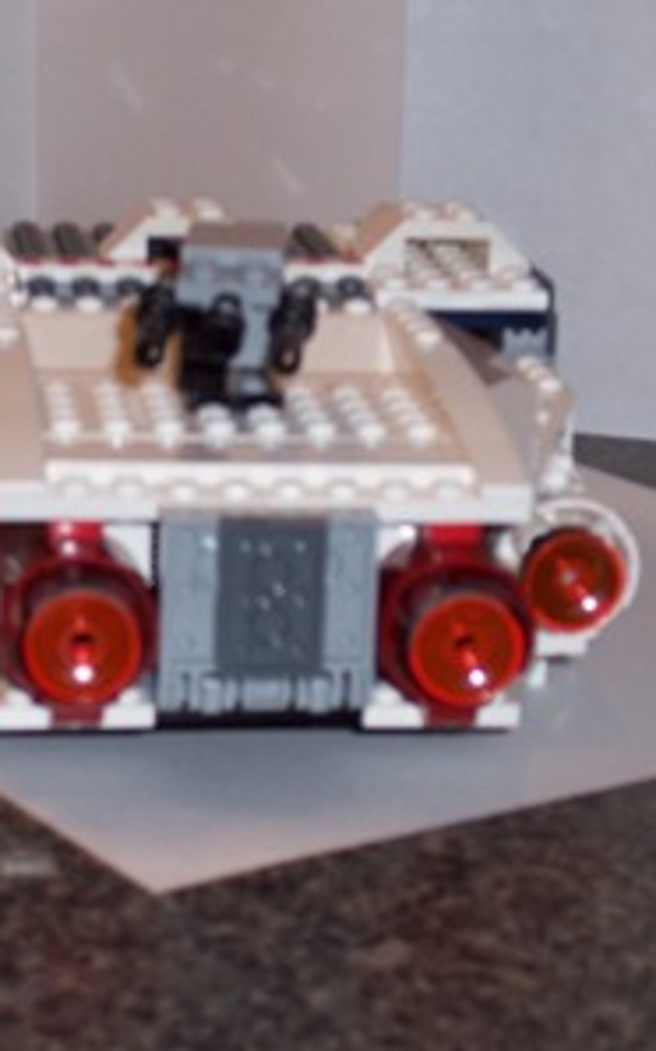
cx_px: 254
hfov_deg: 13.9
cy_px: 526
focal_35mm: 94
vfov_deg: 22.1
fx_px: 2691
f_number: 4
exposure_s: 1/90
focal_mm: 10.8
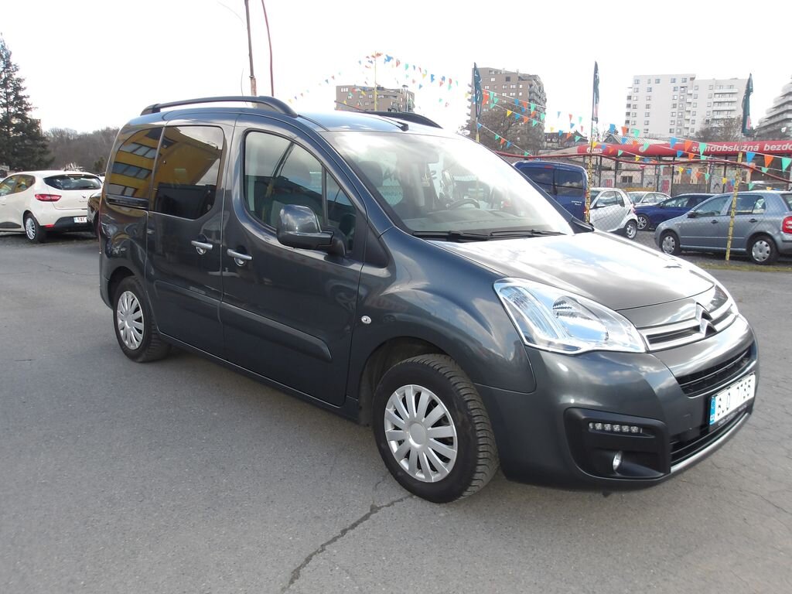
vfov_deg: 51.4
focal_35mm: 27
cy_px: 297
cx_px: 396
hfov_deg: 65.3
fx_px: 618
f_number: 3
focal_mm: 4.9
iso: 100
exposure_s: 1/268
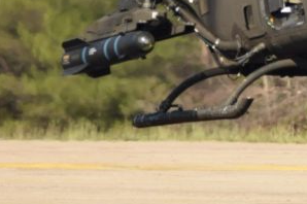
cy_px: -138
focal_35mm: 1084
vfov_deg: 1.3
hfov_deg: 1.9
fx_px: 9234
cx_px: 328
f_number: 5.6
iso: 100
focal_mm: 210
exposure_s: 1/500
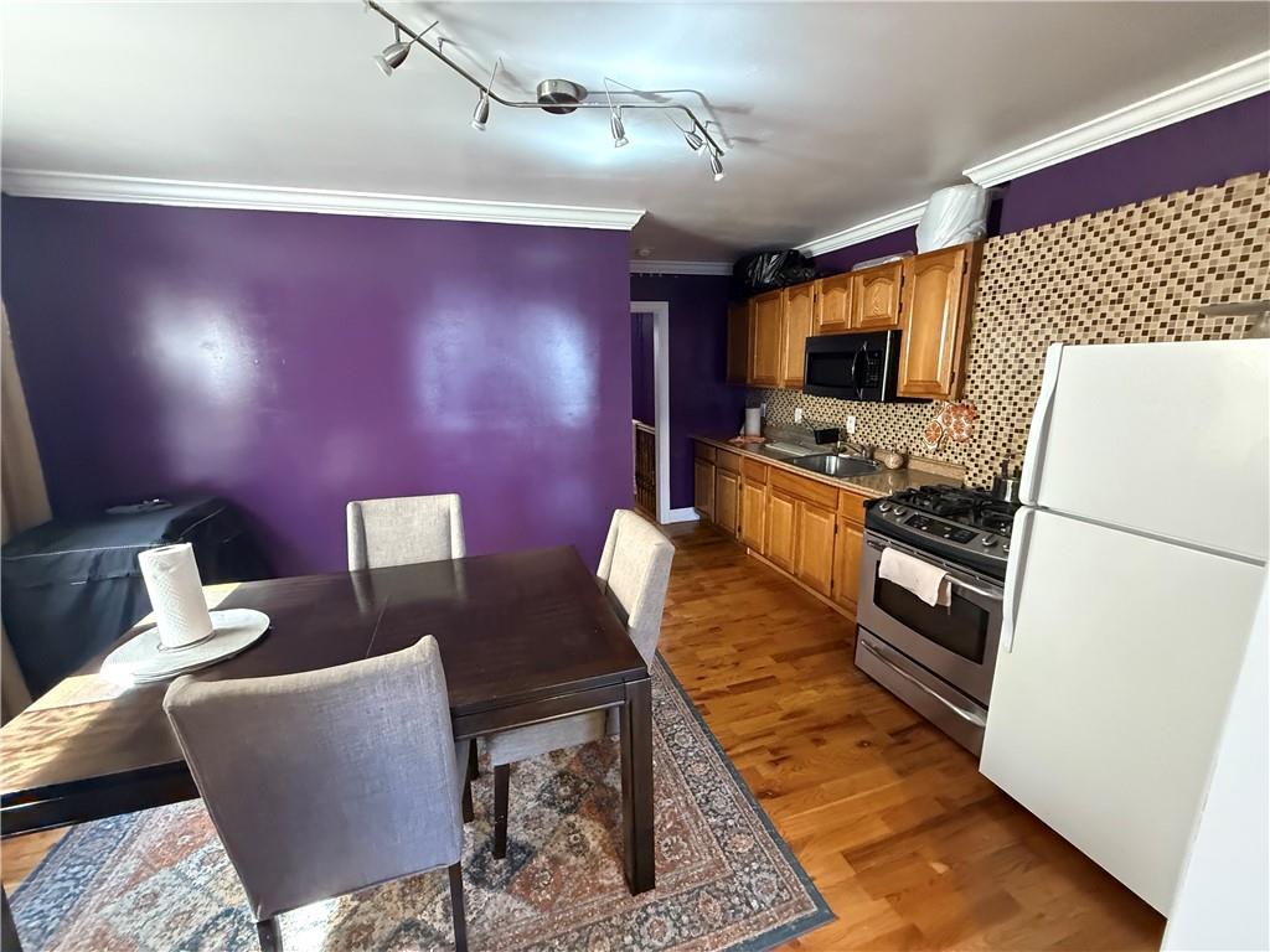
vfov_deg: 85.7
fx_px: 514
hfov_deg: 102.1
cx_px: 635
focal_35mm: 14
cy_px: 476
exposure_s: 1/60
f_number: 2.2
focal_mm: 2.22
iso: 1000
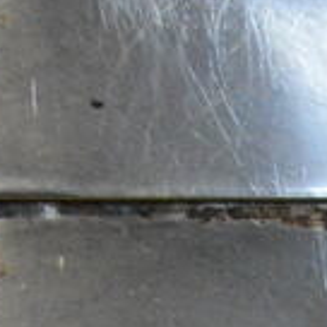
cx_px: 697
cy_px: 1011
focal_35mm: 154
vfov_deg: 9.0
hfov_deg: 10.3
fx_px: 1646
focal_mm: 18
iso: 6400
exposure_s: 1/250
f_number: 9
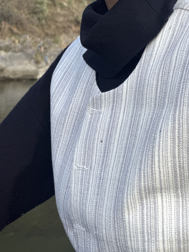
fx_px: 561
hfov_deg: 19.1
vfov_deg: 25.3
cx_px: 94
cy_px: 126
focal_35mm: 77
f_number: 2.8
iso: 25
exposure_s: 1/141
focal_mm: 9
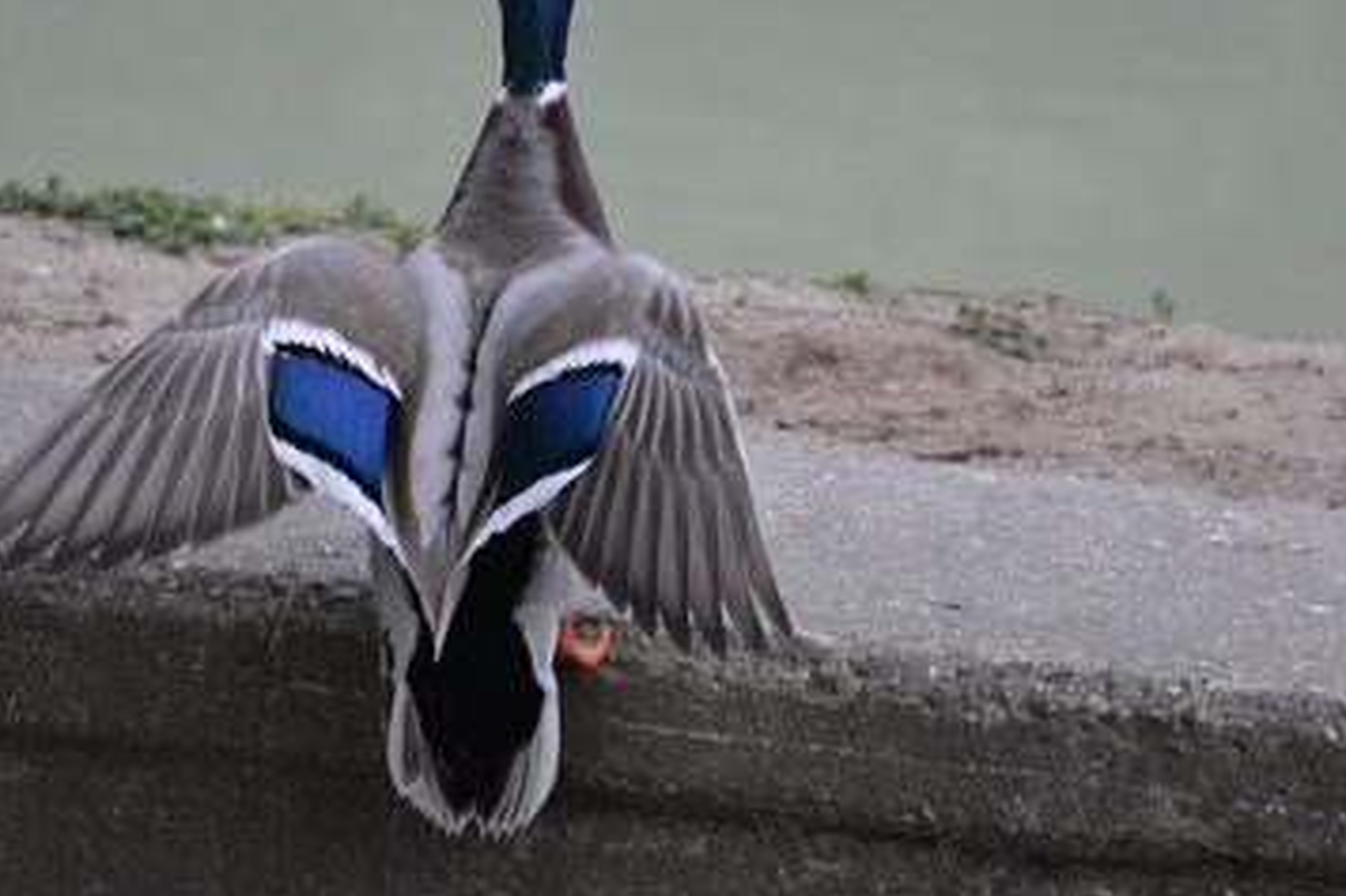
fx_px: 13229
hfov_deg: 5.8
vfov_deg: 3.9
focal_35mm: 354
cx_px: 613
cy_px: 299
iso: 1600
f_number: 5.6
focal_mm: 140
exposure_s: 1/500
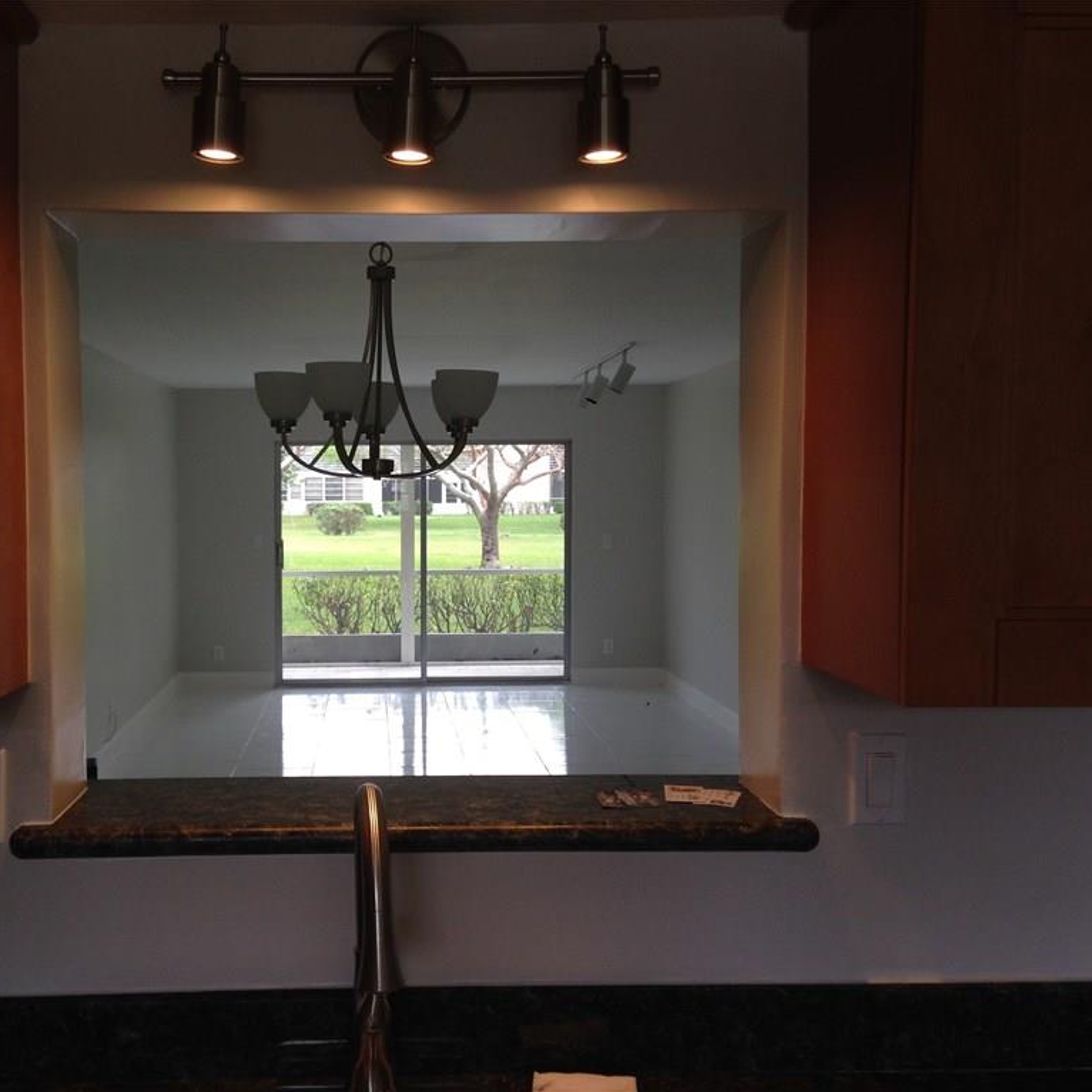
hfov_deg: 42.6
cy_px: 546
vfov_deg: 42.8
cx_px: 419
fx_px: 1392
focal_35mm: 39
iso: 64
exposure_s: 1/120
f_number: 2.4
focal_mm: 4.12
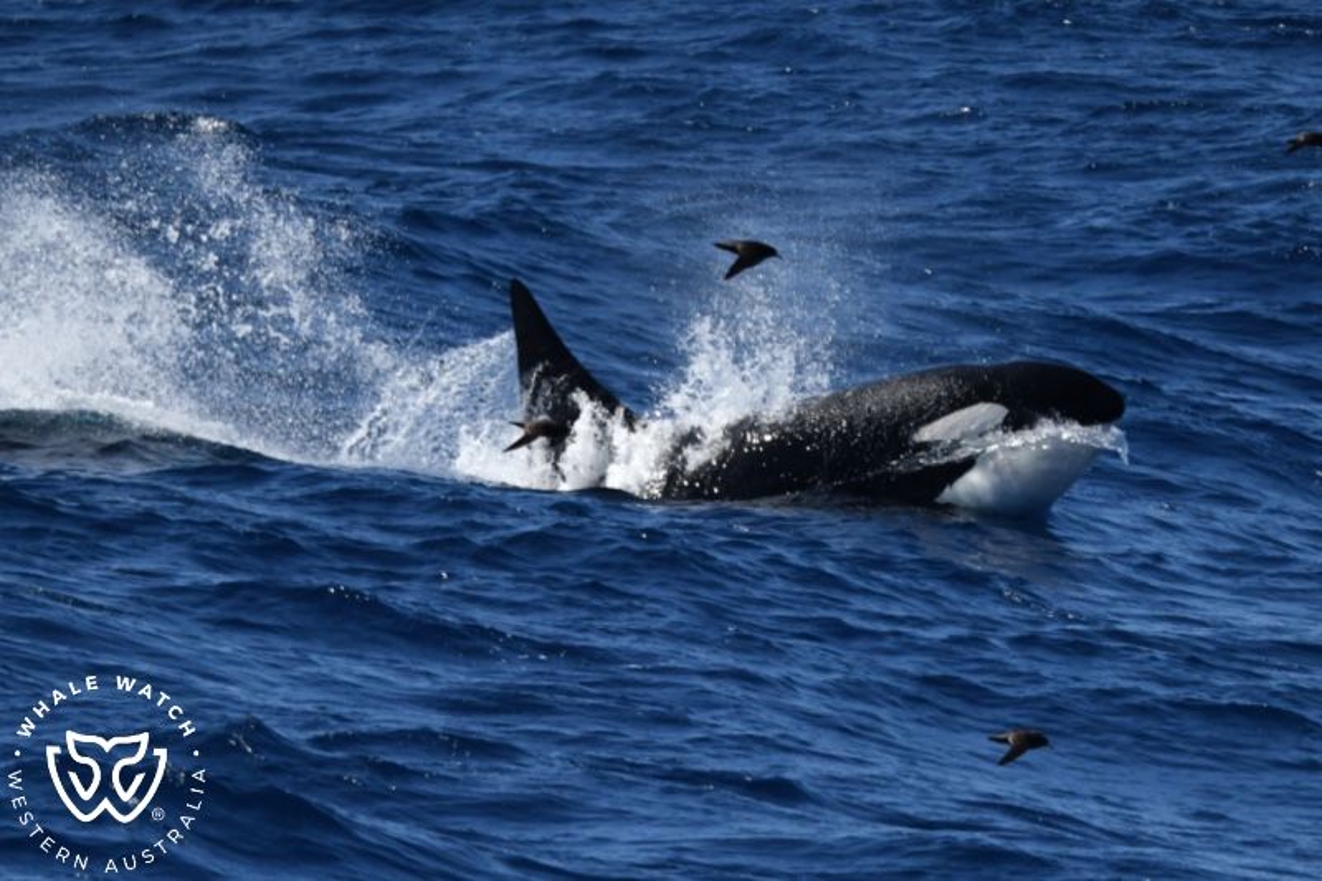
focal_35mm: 390
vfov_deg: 3.5
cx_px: 661
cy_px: 440
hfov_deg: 5.3
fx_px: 14318
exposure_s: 1/8000
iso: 900
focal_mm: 390
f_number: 6
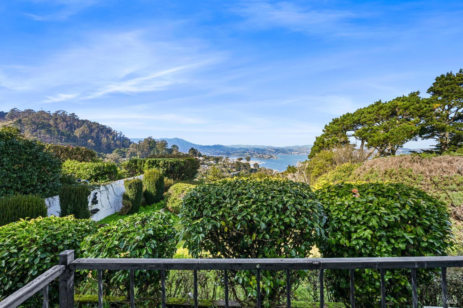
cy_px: 154
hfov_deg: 100.4
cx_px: 232
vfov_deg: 77.3
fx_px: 193
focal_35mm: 15
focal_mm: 15
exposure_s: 1/80
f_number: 10
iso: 800
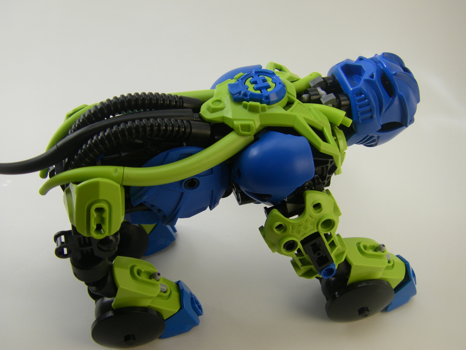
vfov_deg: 33.6
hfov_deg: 43.9
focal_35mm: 43
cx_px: 228
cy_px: 178
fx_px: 579
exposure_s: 1/160
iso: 64
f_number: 3.5
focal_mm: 6.3
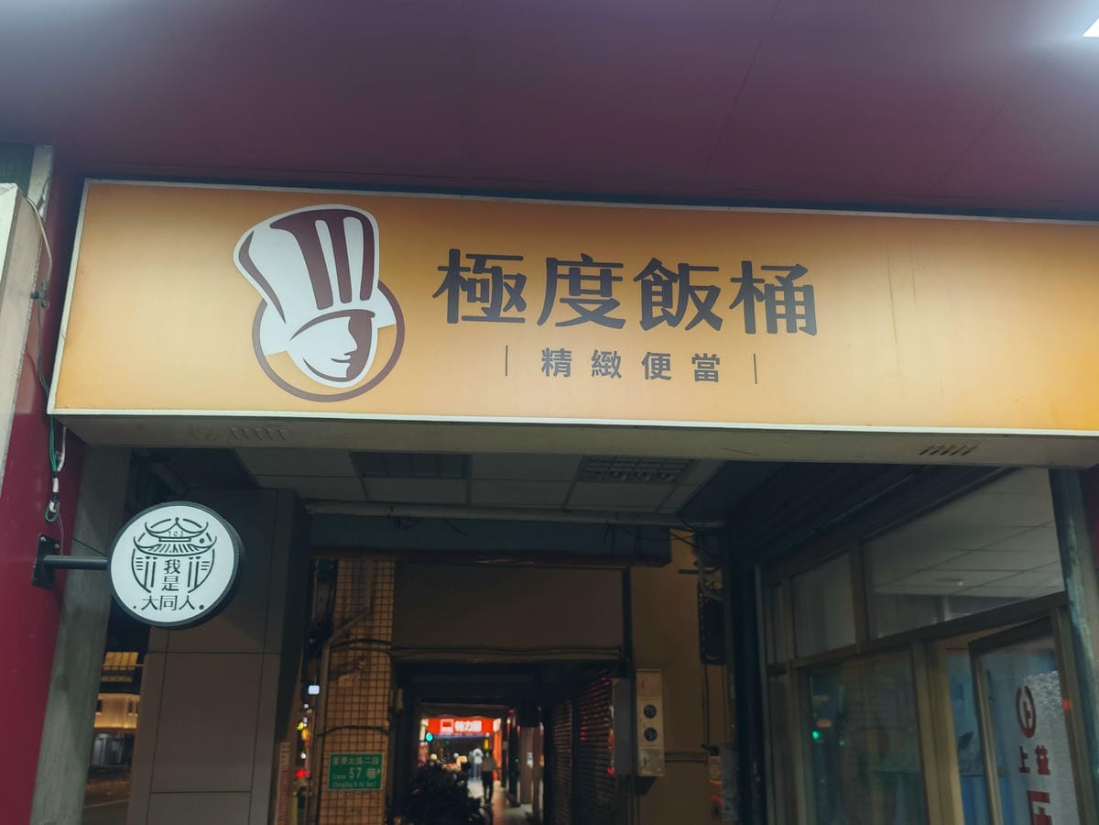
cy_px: 412
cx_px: 550
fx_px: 952
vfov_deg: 46.8
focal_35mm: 30
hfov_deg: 60.0
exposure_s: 1/60.1
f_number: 1.63
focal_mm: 8.72
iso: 320
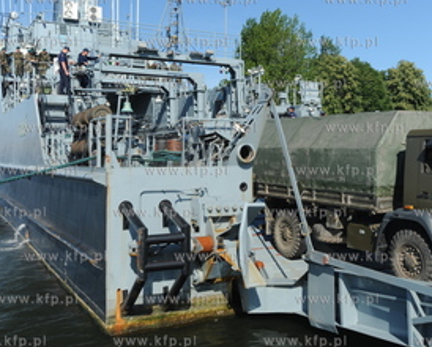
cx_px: 271
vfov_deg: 36.5
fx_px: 525
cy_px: 148
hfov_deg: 44.4
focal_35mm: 41
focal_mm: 30
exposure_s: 1/160
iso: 200
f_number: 8
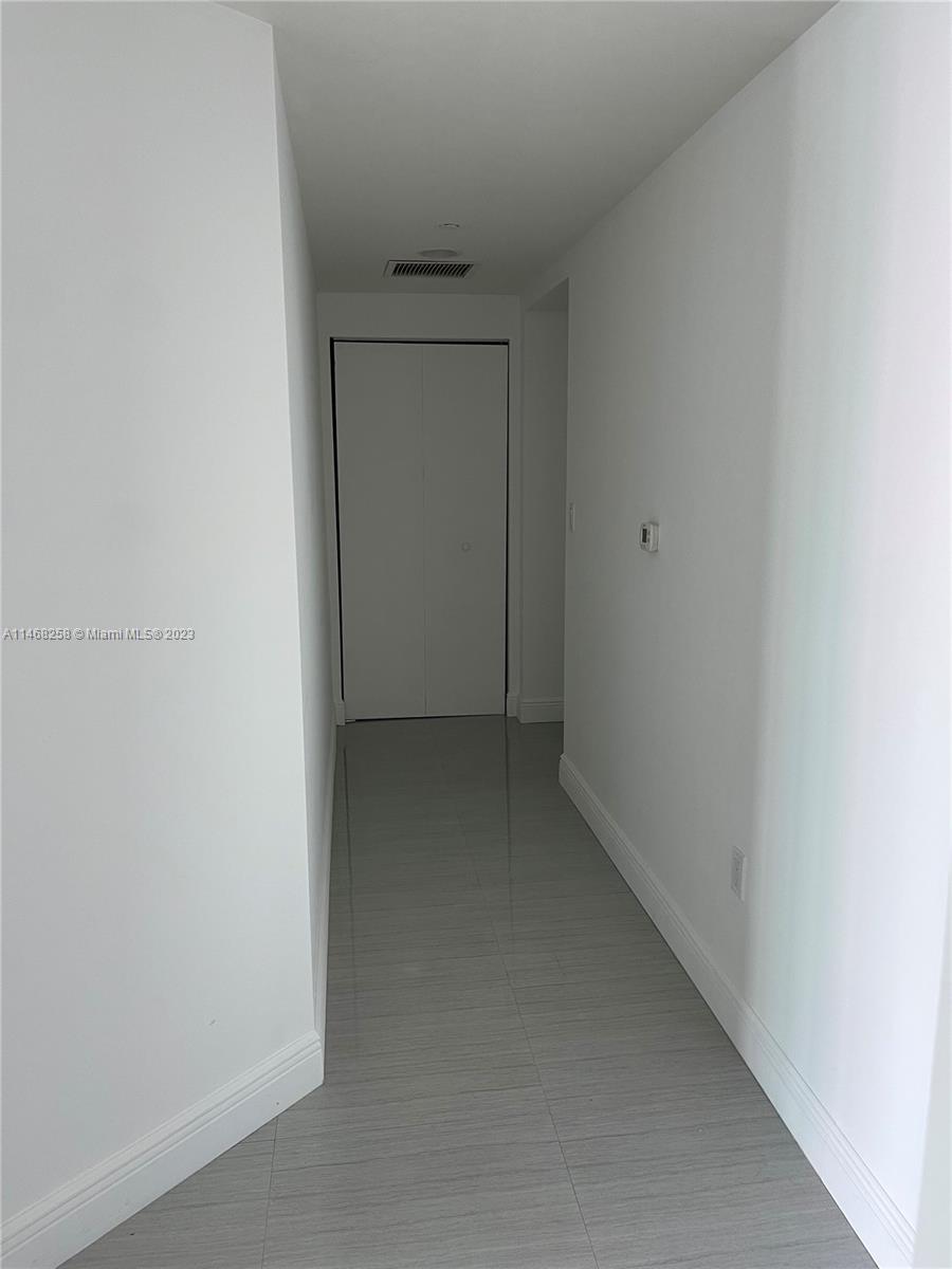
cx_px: 476
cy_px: 634
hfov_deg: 53.1
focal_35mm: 26
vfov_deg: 67.3
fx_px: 953
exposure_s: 1/60
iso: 80
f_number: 1.6
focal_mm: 5.1
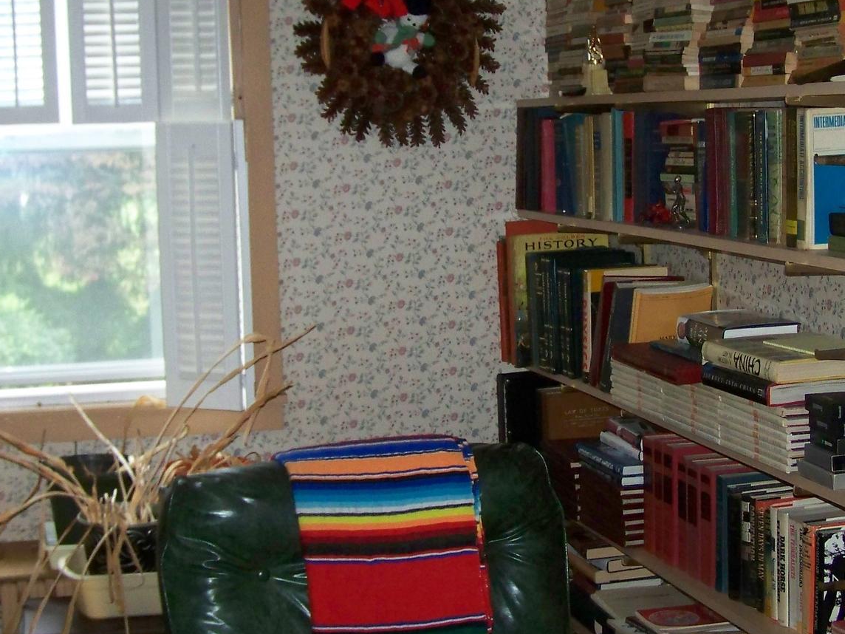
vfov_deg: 21.6
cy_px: 274
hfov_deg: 28.5
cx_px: 467
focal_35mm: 68
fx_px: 1660
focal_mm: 6.3
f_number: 2.8
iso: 200
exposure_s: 1/30
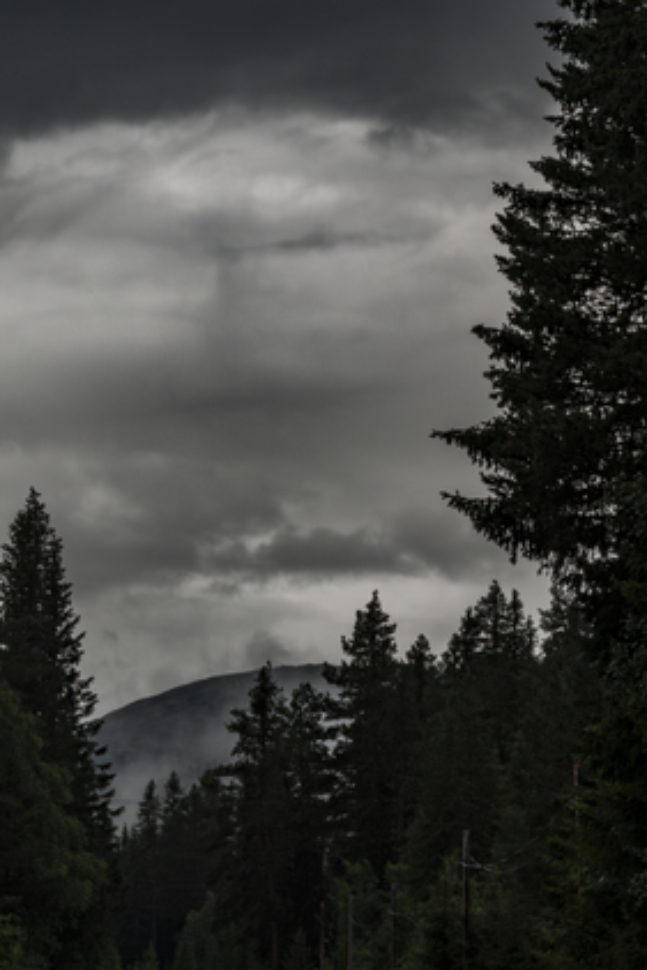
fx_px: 4902
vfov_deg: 11.3
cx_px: 157
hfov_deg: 7.5
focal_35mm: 182
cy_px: 459
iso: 200
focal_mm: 40.73
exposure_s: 1/10
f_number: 16
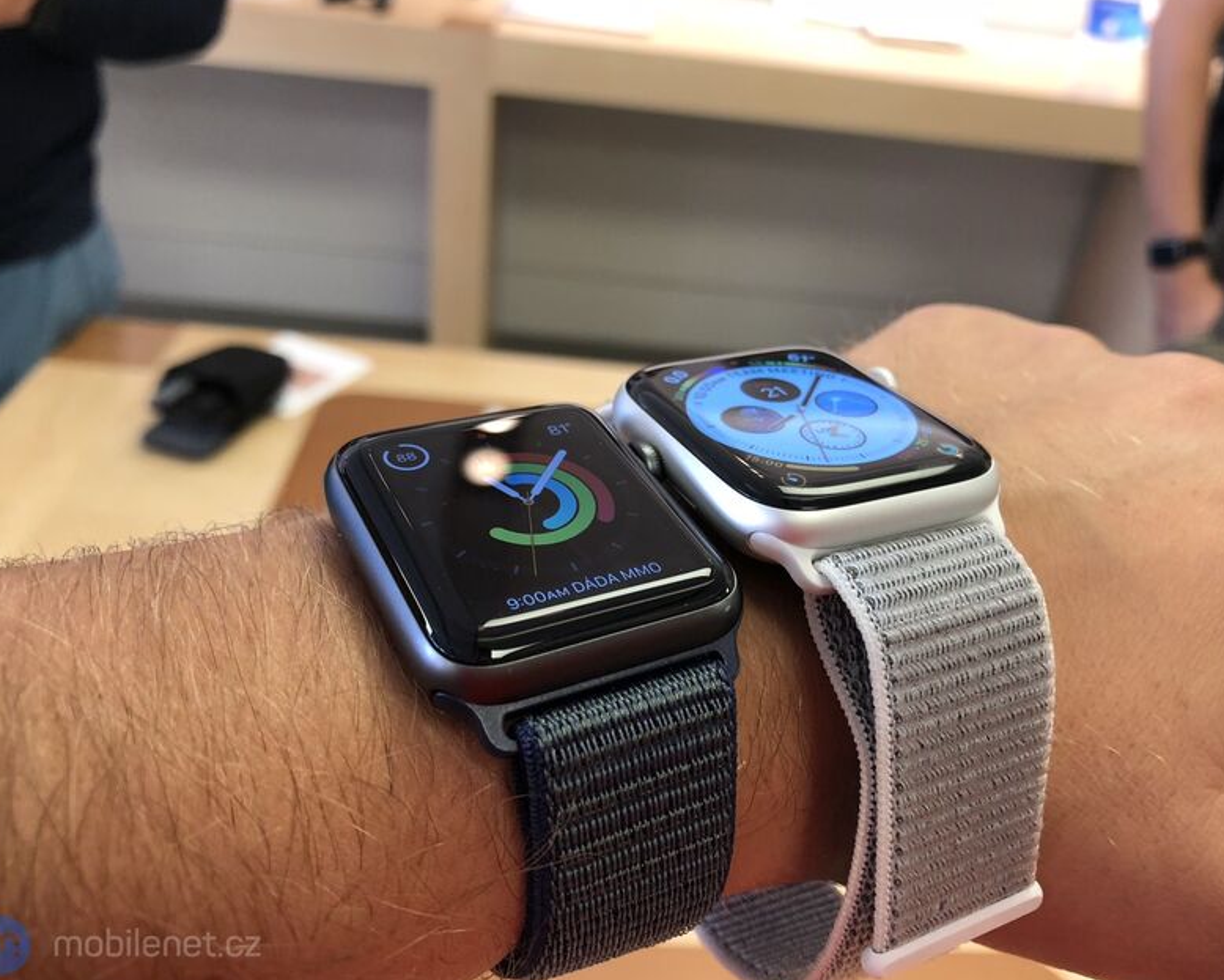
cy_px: 493
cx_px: 621
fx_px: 1087
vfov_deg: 48.5
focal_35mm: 30
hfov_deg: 58.7
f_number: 1.8
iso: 40
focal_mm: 4
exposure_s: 1/20
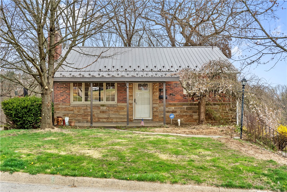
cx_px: 144
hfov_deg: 44.5
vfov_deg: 30.5
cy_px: 96
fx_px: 351
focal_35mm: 44
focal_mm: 44
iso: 125
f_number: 8
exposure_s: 1/160
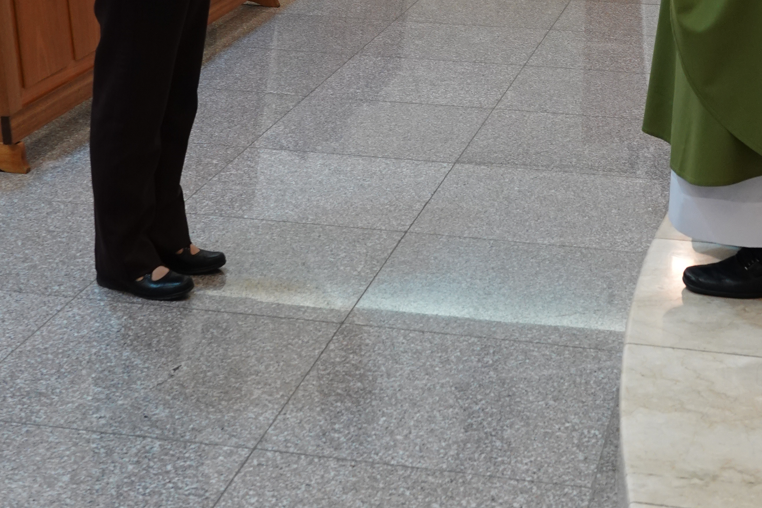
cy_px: -115
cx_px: 428
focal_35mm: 77
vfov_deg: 16.9
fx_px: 1630
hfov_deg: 26.3
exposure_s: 1/40
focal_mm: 13.7
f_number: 3.2
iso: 500
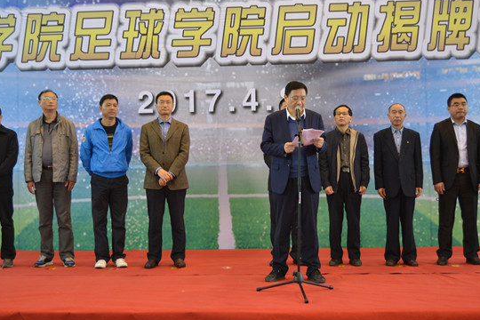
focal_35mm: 50
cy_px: 152
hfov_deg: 39.6
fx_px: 667
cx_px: 217
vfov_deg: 27.0
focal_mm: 30
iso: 500
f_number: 4.2
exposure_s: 1/60
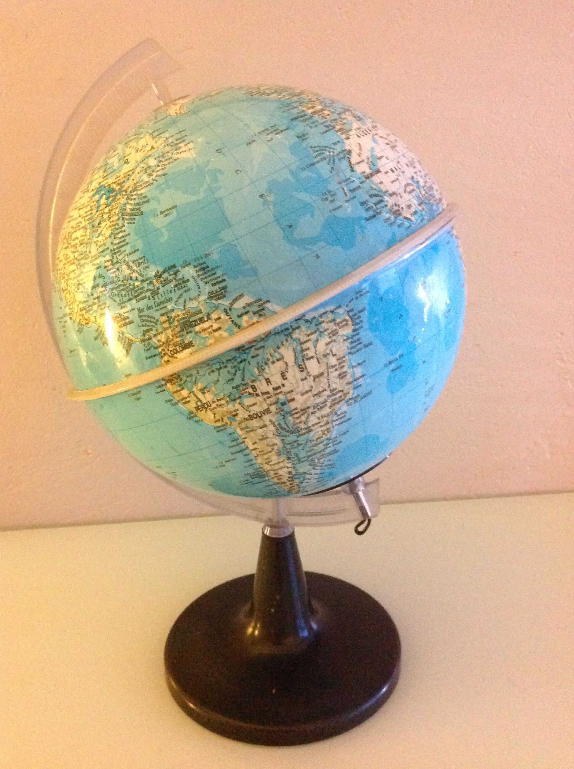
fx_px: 776
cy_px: 384
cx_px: 287
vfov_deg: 52.7
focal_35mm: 35
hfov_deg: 40.6
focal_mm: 4.28
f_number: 2.4
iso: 800
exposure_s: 1/17
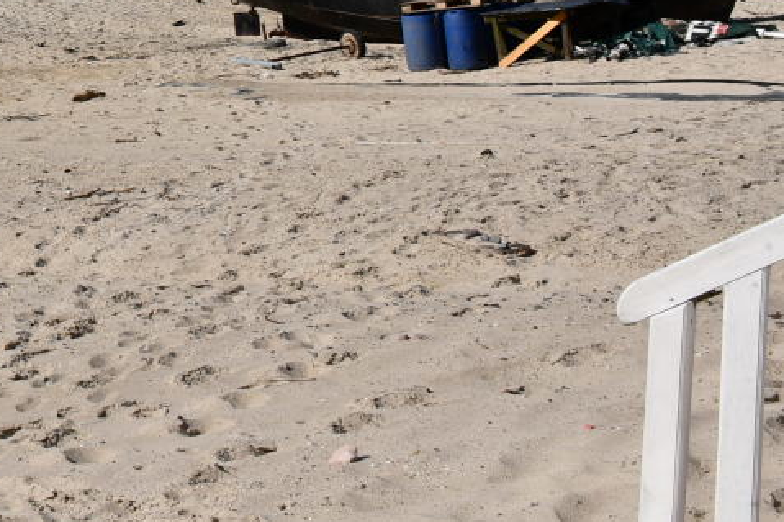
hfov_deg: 19.3
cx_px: -342
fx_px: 2046
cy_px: -224
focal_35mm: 94
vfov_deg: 13.8
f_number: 10
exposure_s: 1/400
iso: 100
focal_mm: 20
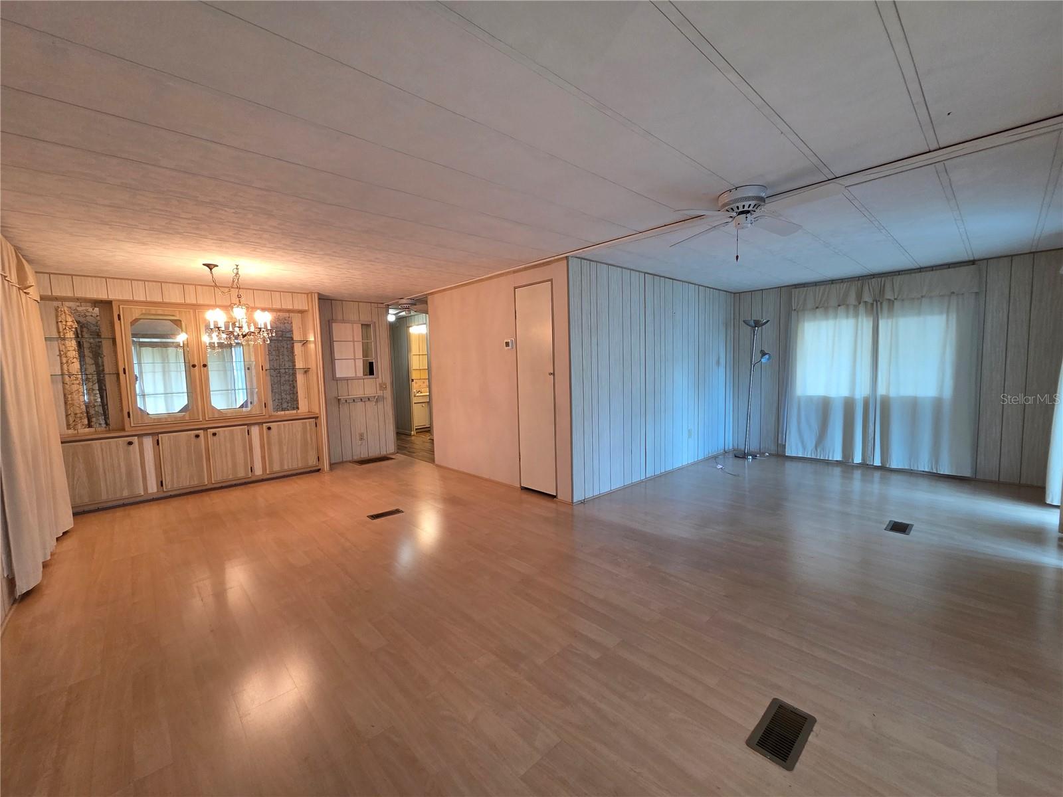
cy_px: 398
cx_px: 532
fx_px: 399
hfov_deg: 106.2
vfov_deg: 89.9
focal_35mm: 13
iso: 200
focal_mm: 2.2
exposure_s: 1/60
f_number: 2.2
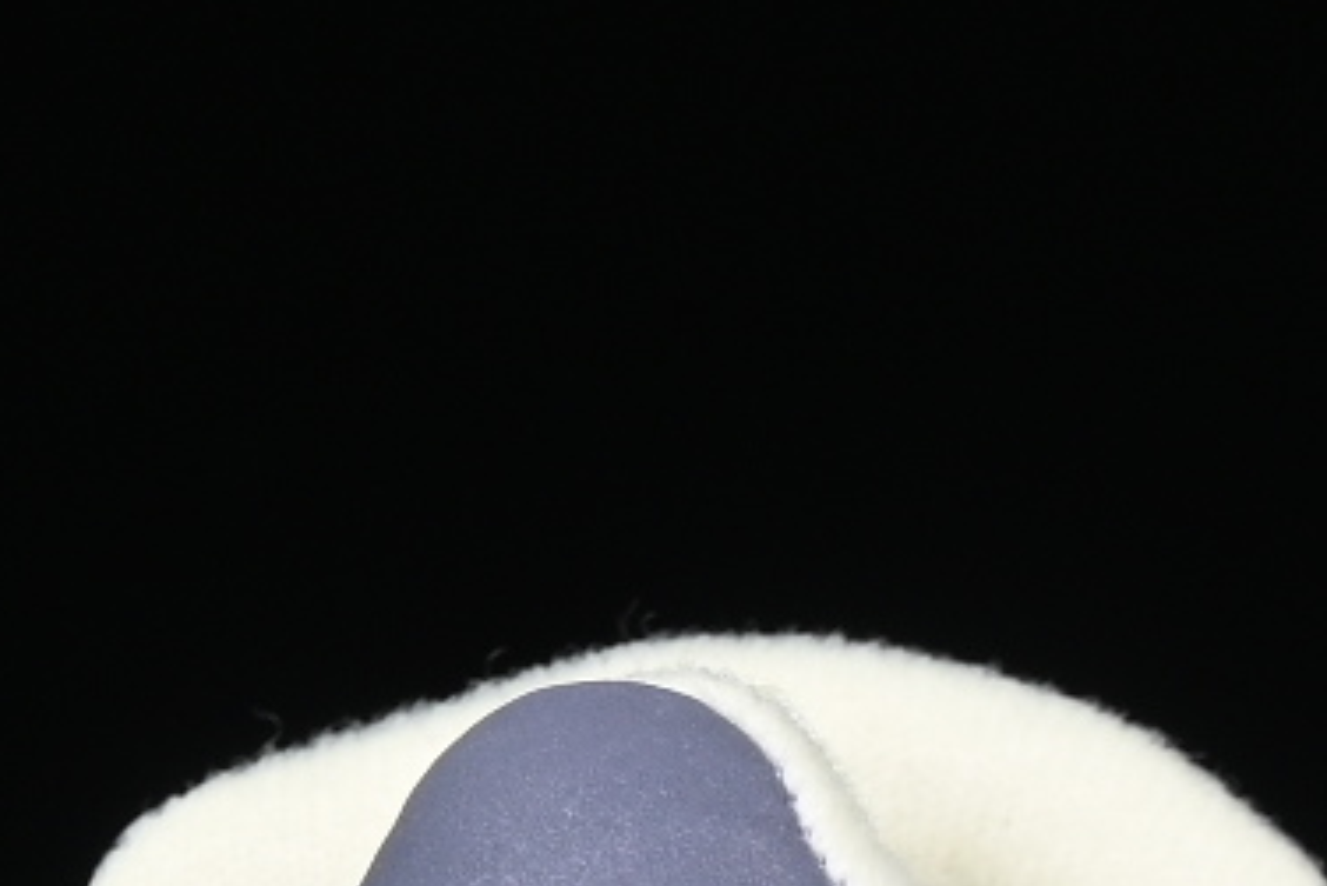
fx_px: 20465
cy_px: 1514
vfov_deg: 2.5
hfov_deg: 3.7
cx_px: 1782
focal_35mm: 555
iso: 160
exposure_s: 1/80
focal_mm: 50
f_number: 8
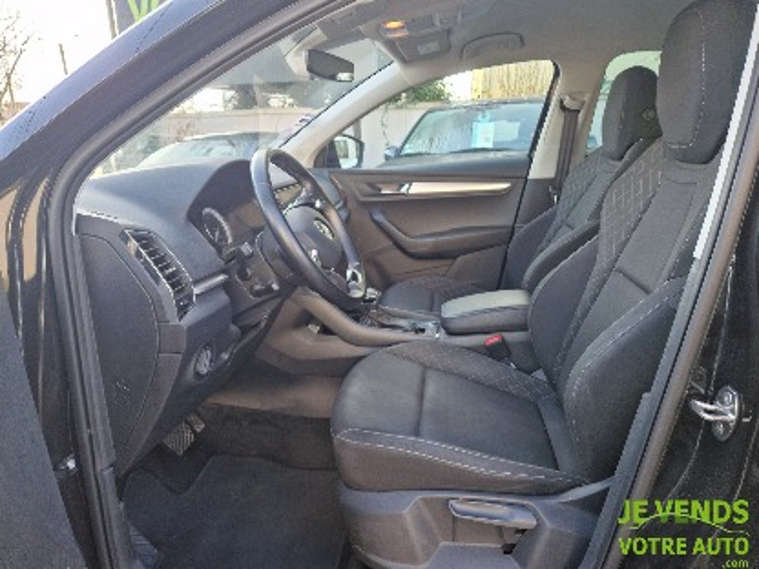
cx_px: 380
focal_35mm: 23
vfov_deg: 58.9
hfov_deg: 73.9
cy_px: 284
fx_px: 504
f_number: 1.8
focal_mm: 5.4
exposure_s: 1/180
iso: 64
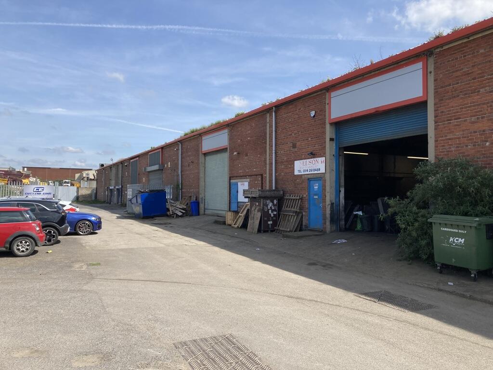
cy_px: 185
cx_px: 246
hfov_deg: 63.4
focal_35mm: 28
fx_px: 399
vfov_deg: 49.7
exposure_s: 1/1869
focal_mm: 3.99
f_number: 1.8
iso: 20
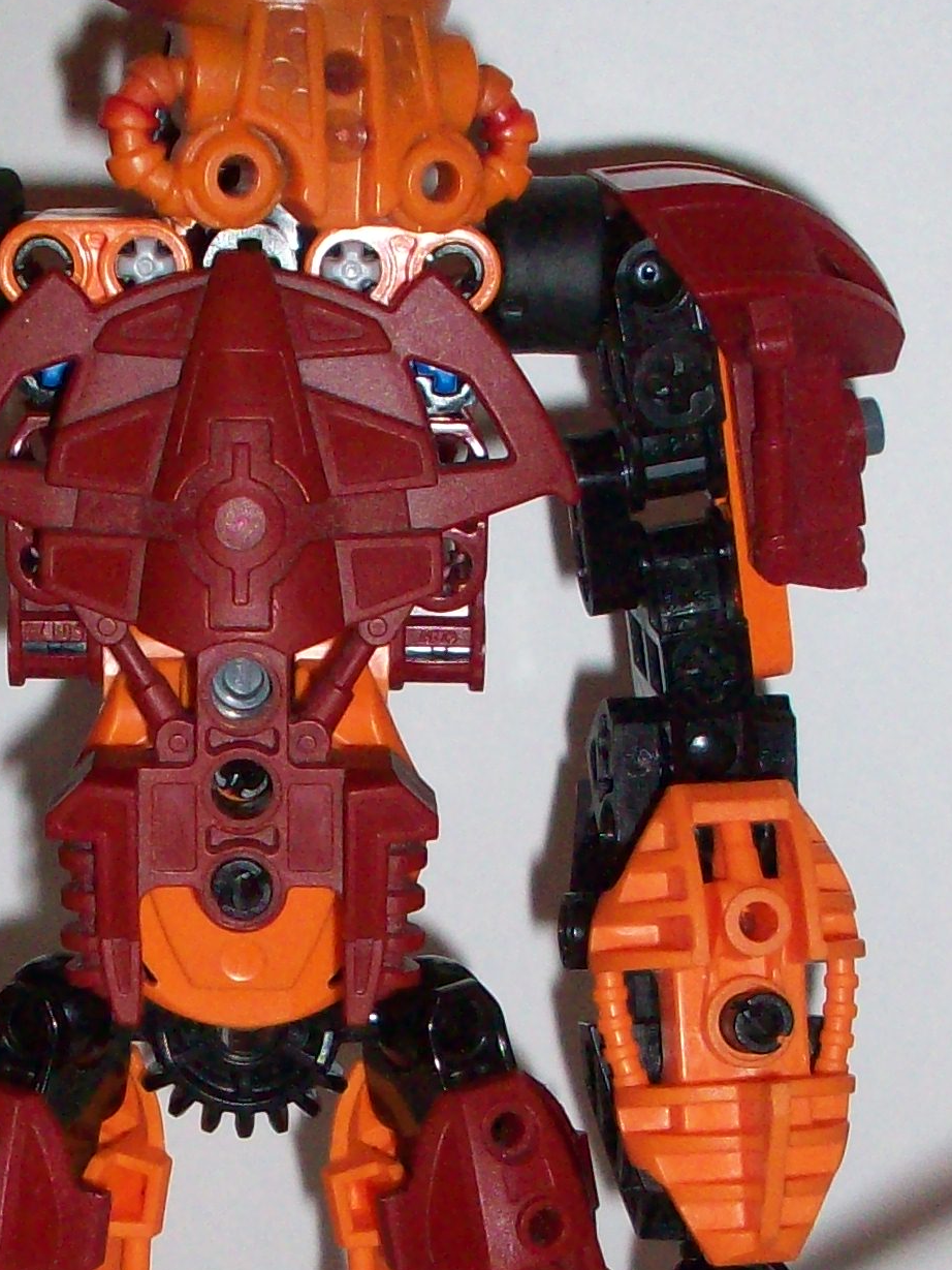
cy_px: 1020
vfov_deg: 21.0
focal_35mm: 92
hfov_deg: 16.0
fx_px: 3373
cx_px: 262
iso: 160
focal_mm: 6.2
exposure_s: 1/64
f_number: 2.8
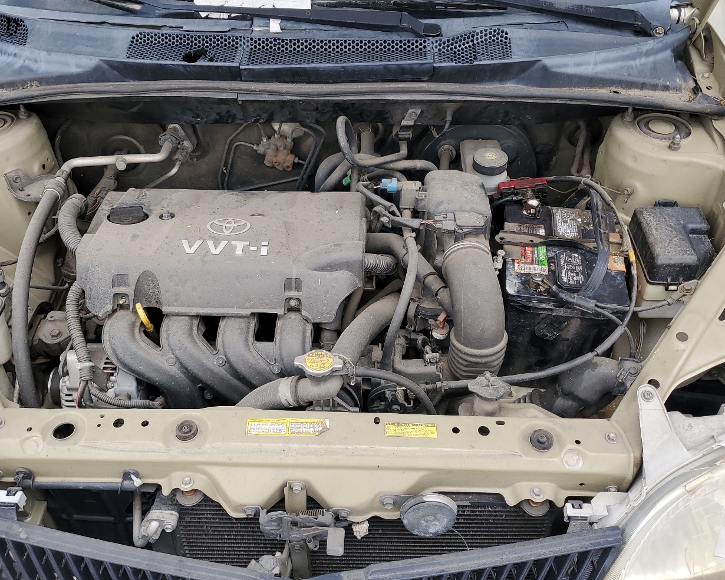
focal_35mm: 33
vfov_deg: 44.5
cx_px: 348
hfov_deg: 54.2
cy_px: 278
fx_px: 708
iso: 50
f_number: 1.5
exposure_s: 1/556
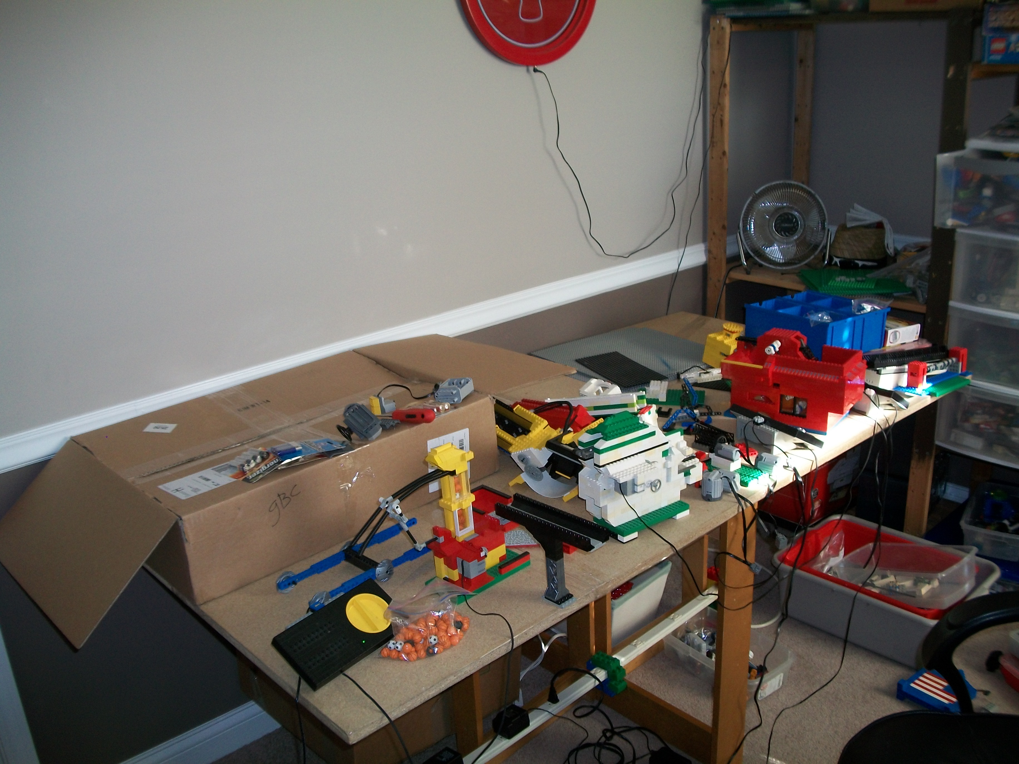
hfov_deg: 56.8
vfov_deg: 44.2
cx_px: 510
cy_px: 382
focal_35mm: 32
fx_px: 942
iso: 80
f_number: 2.9
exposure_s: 1/30
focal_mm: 5.7
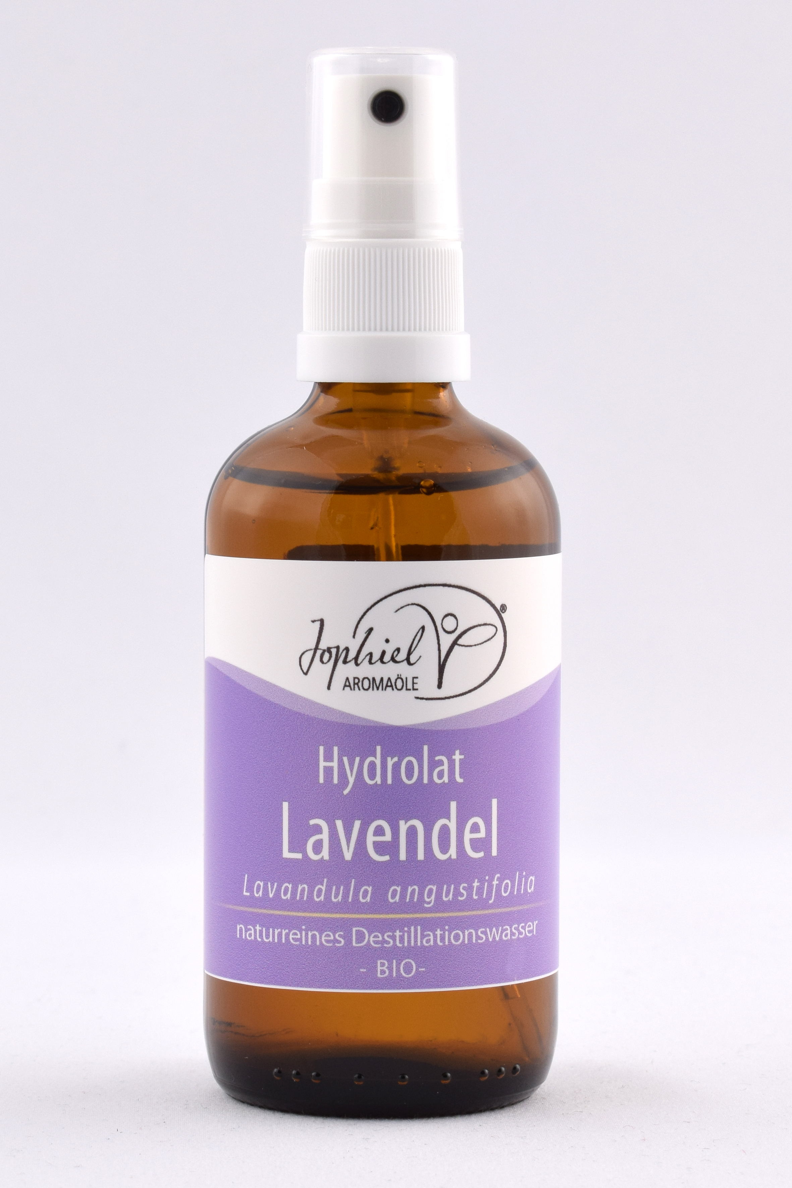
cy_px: 594
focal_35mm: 82
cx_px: 396
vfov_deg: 24.6
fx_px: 2722
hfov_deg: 16.6
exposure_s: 1/125
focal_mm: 55
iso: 200
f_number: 11
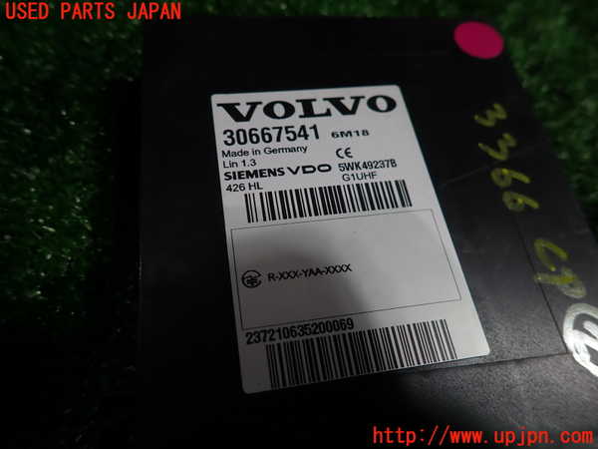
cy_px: 224
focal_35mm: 25
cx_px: 299
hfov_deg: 69.4
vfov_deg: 54.9
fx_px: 432
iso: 100
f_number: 2
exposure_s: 1/60
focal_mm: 4.5
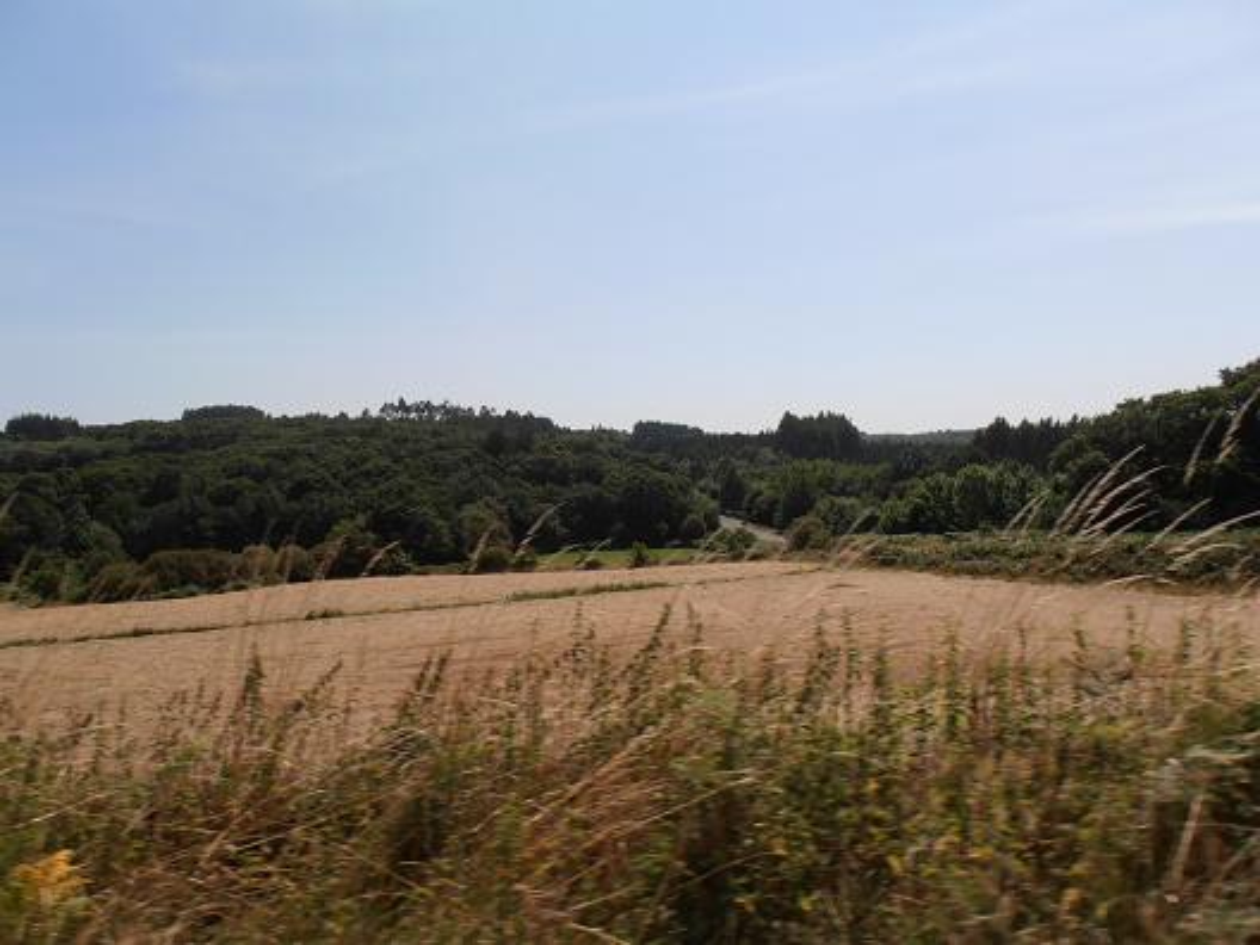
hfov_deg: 71.6
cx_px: 630
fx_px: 874
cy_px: 472
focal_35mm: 24
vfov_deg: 56.8
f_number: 7.9
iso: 80
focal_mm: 4.2
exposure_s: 1/320
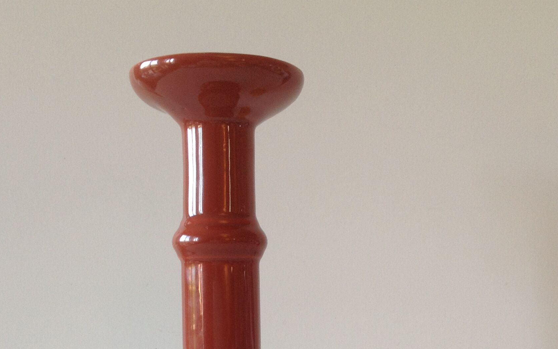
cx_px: 275
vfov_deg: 21.4
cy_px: 403
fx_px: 867
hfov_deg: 35.7
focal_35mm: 57
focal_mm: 4.28
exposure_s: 1/33
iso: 50
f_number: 2.4
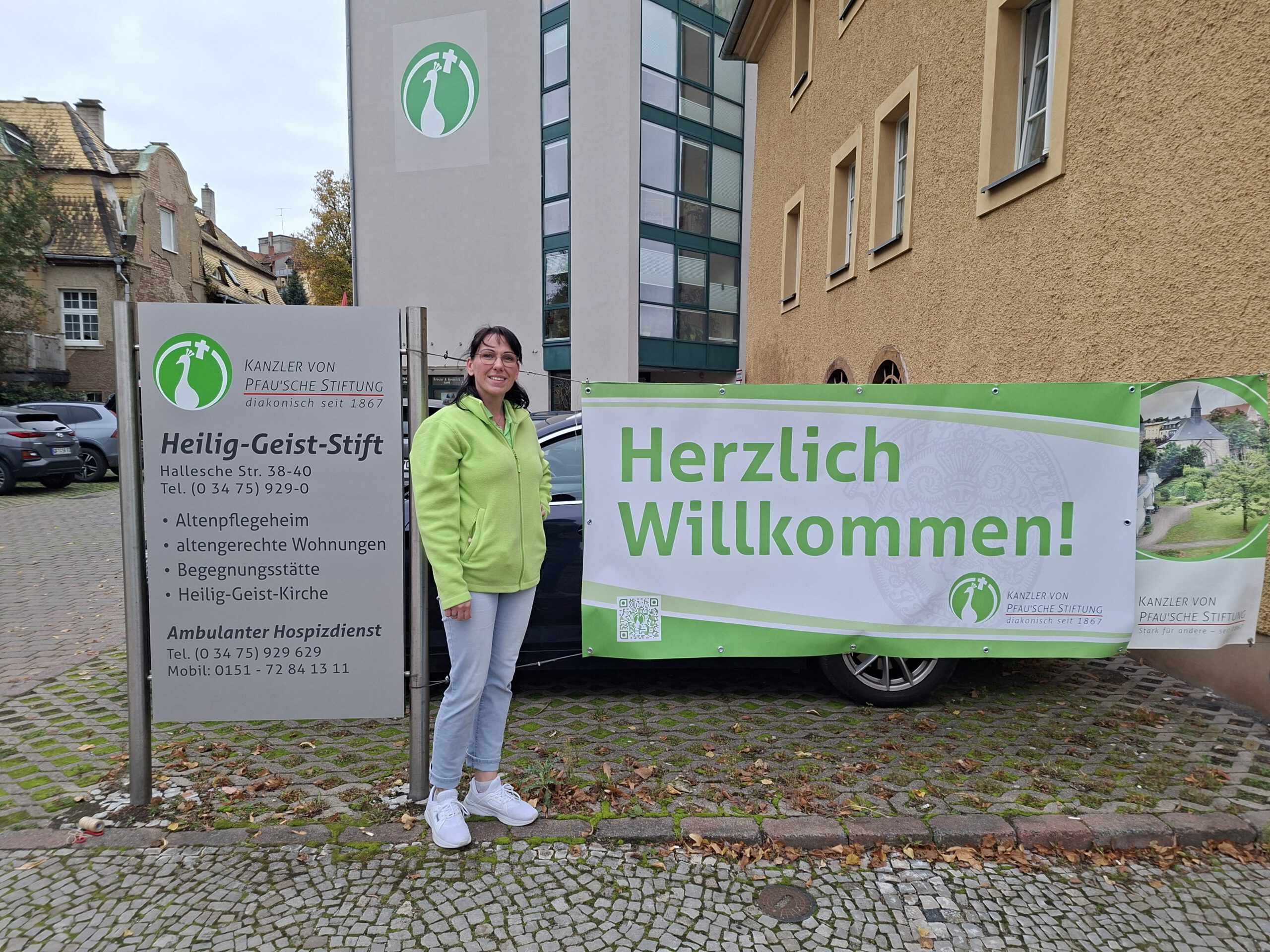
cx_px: 635
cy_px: 476
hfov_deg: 73.9
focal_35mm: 23
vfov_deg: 58.9
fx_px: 844
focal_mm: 5.54
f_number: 1.8
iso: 50
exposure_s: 1/305
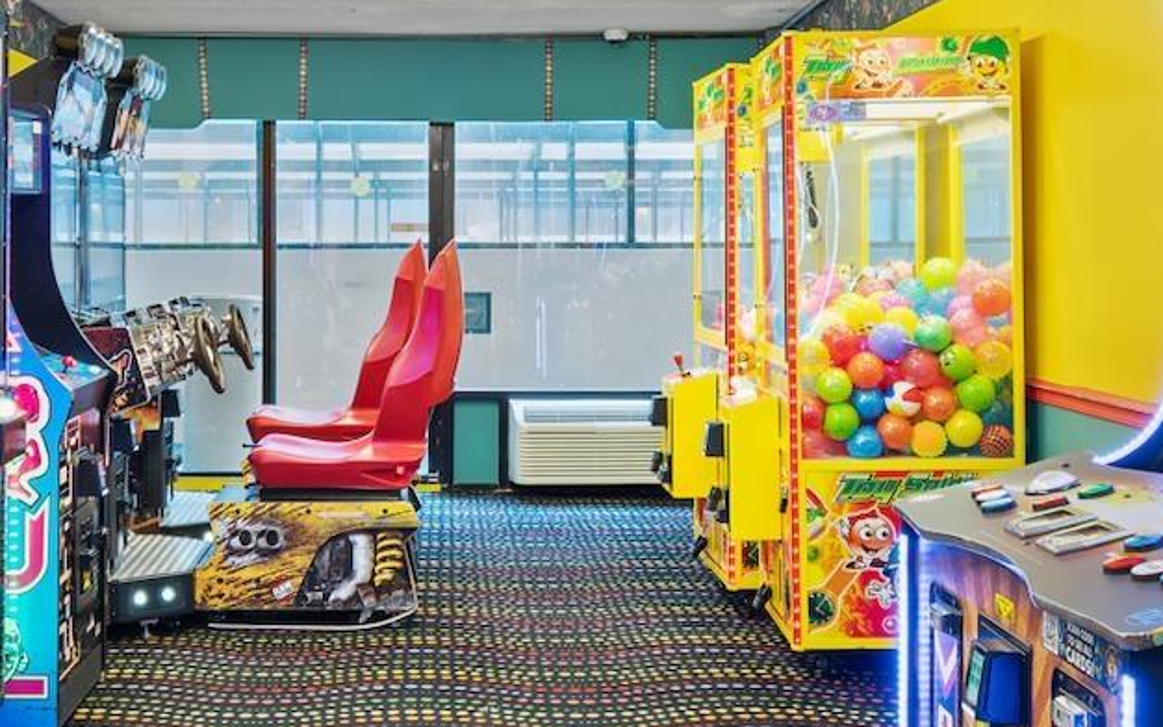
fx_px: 1648
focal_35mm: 52
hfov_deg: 38.6
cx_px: 445
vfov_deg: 24.7
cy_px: 226
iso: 100
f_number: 5.3
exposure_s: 1/2
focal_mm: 17
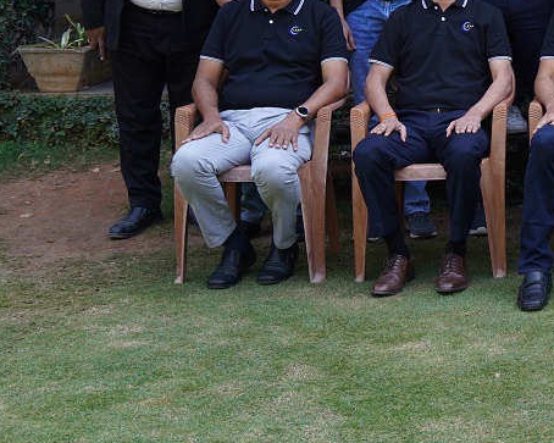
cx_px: 813
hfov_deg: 18.9
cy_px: -89
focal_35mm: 90
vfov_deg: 16.4
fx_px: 1475
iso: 320
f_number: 4
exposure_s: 1/200
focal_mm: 29
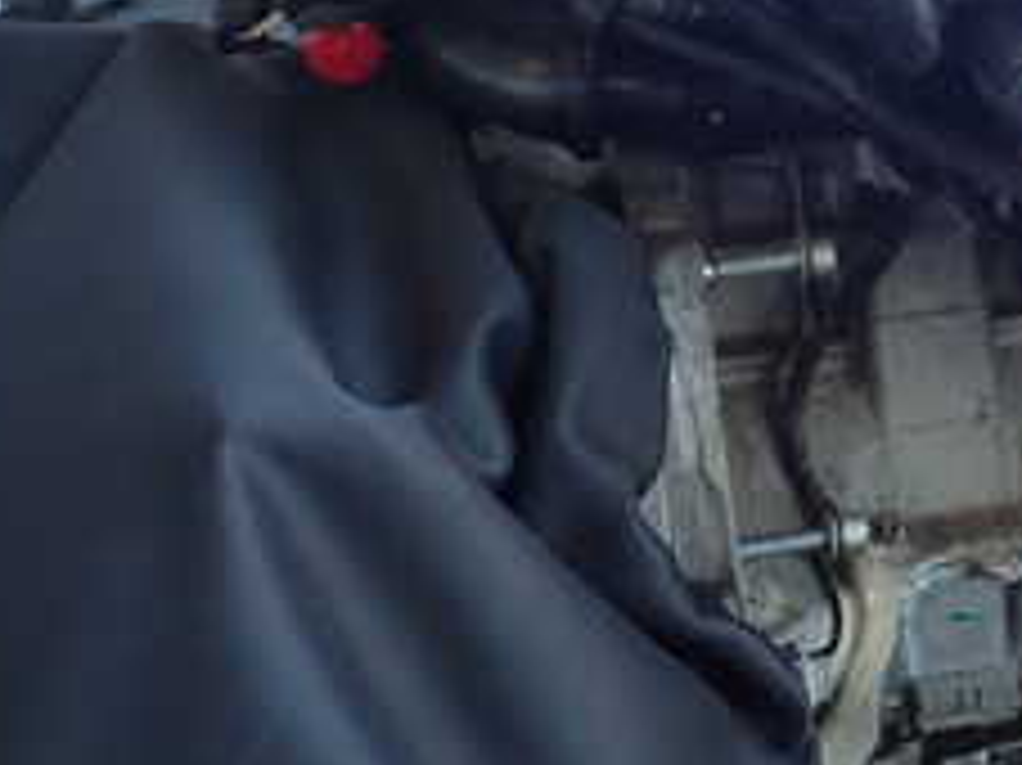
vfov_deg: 21.9
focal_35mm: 66
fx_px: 1948
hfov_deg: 27.4
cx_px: 1072
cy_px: 135
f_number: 2
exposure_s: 1/60
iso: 100
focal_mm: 4.5
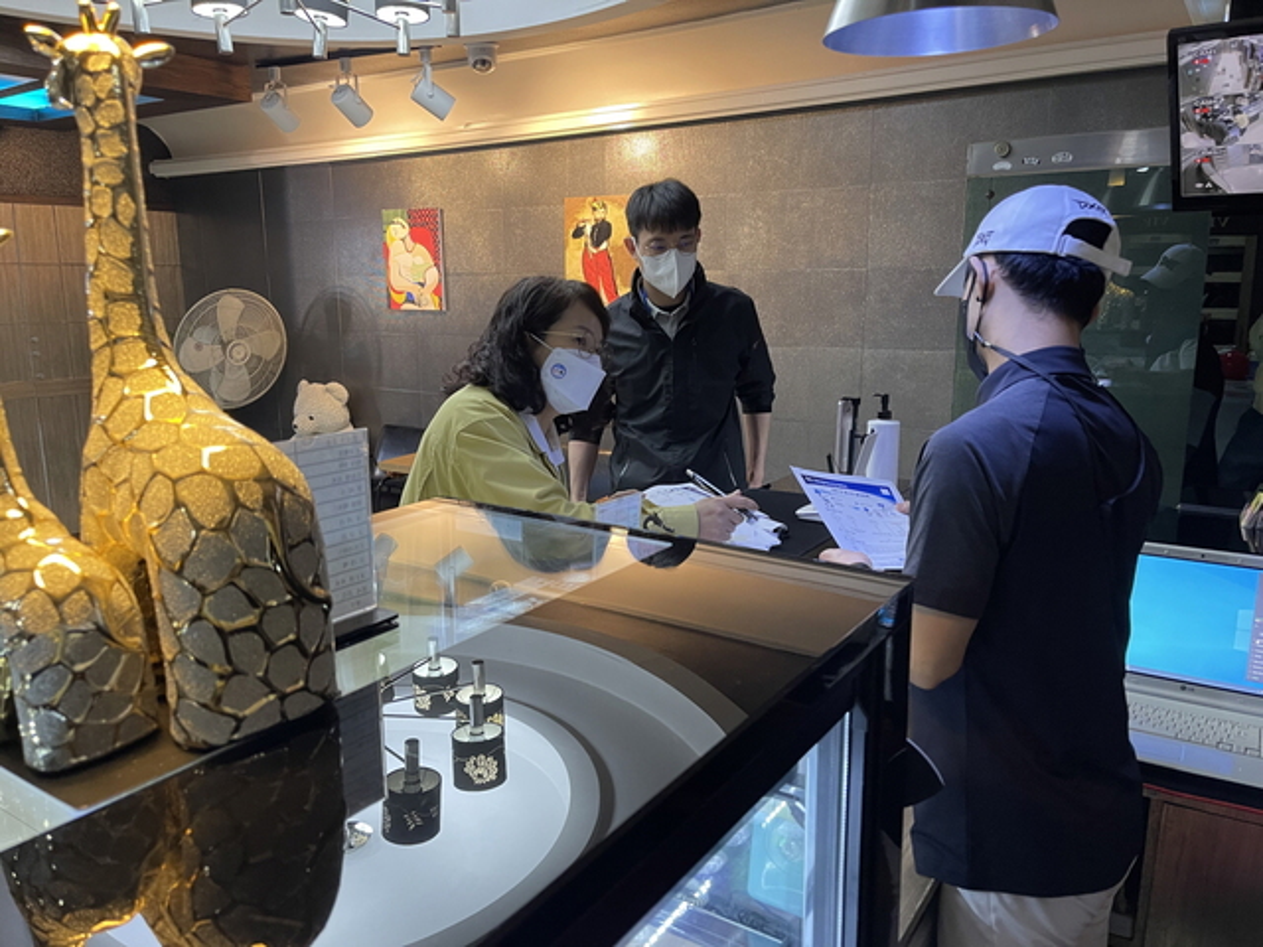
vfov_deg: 53.1
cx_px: 632
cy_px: 474
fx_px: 949
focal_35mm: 26
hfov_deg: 67.3
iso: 250
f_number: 1.6
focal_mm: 5.1
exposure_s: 1/60
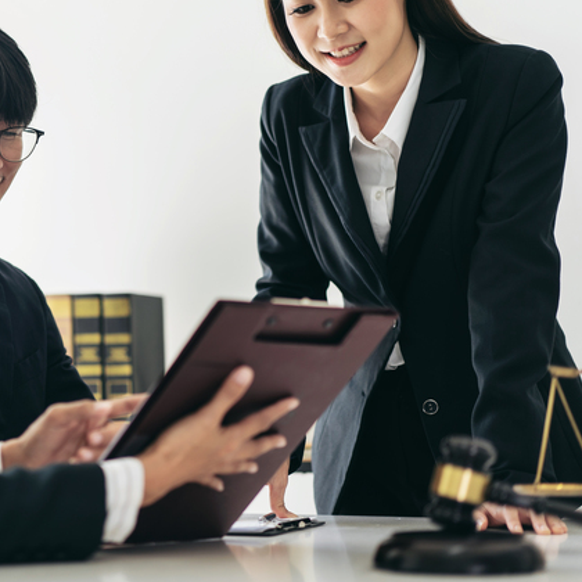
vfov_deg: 19.5
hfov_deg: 19.2
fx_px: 1693
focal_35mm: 89
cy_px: 219
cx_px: 78
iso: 200
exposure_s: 1/200
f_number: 2
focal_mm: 55
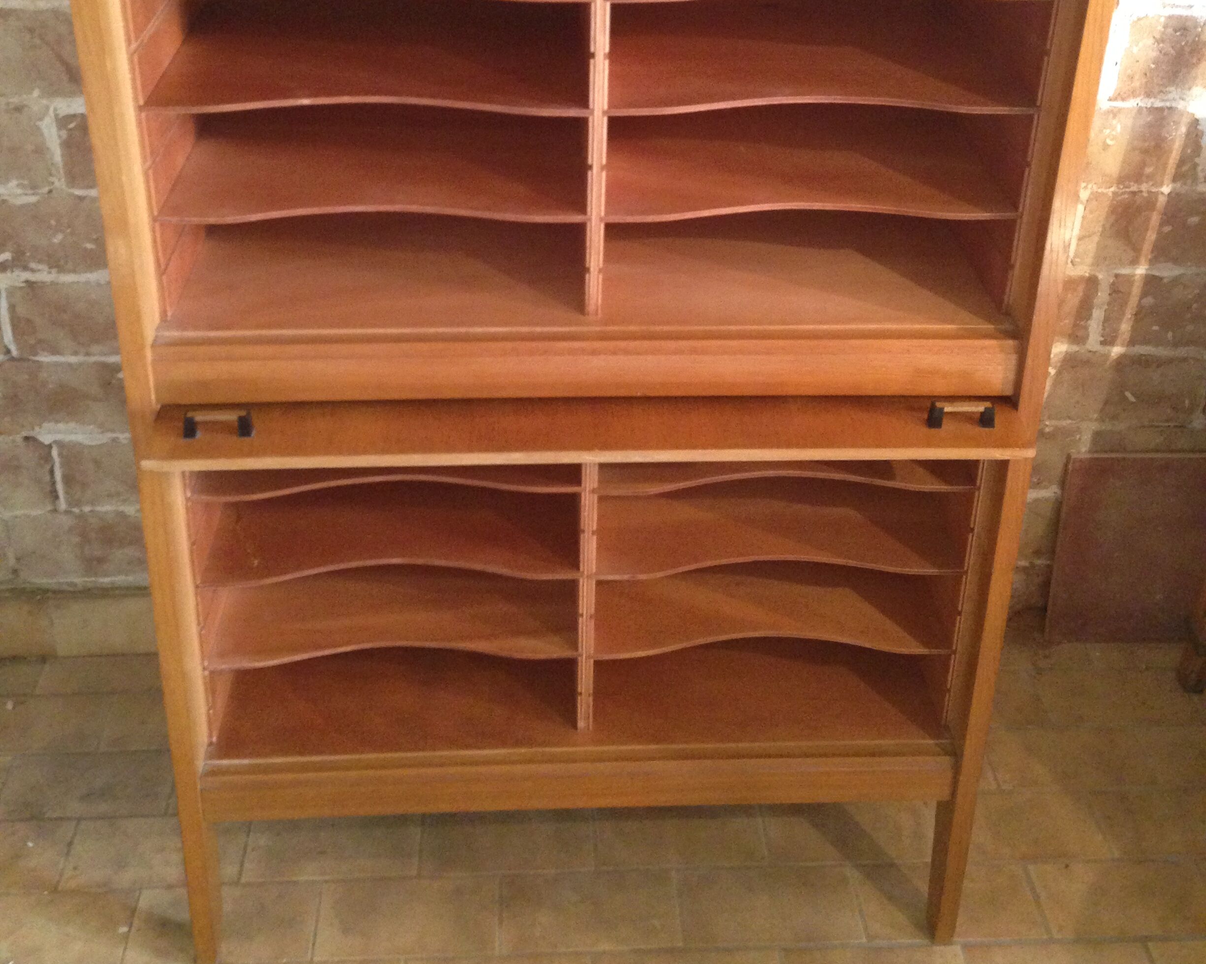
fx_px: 1535
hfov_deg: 42.9
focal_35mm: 43
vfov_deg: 33.8
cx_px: 603
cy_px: 181
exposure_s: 1/20
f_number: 2.4
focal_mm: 4.12
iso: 320
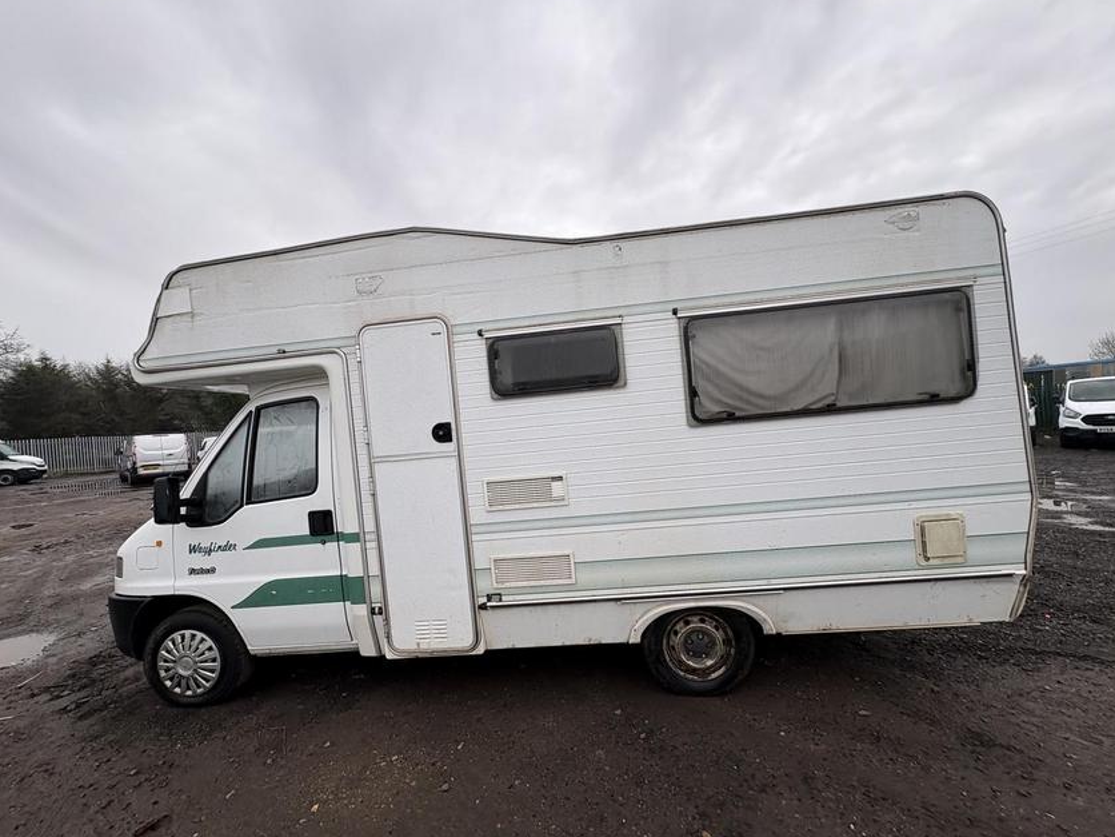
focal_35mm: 15
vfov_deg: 81.7
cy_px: 434
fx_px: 483
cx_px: 575
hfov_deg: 98.1
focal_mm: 2.22
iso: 40
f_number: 2.2
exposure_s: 1/182
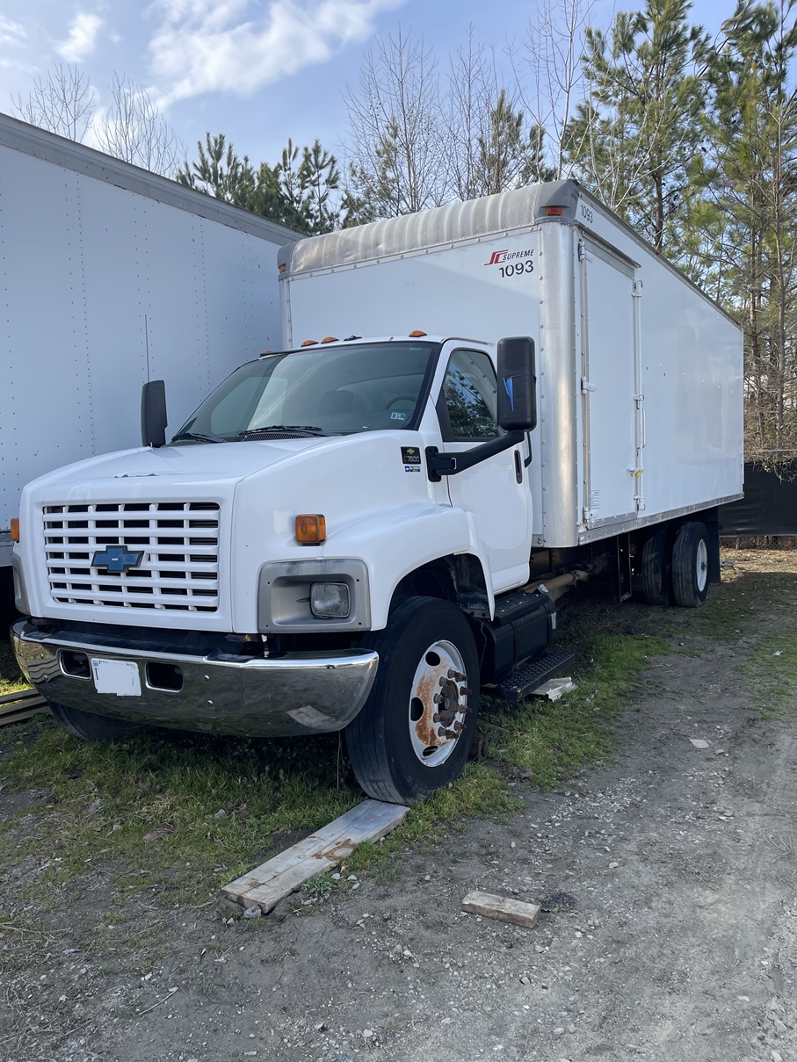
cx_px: 398
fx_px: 798
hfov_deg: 53.1
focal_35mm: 26
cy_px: 531
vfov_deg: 67.3
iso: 32
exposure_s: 1/1319
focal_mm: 4.2
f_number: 1.6
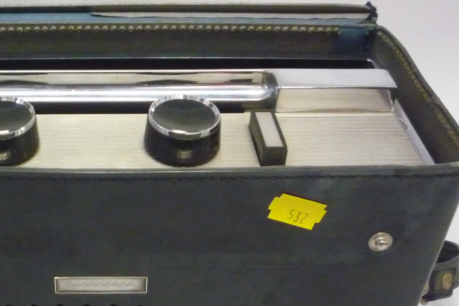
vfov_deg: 23.4
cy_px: 169
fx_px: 739
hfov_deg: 33.4
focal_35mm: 58
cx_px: 84
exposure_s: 1/40
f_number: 3.3
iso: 800
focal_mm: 5.2
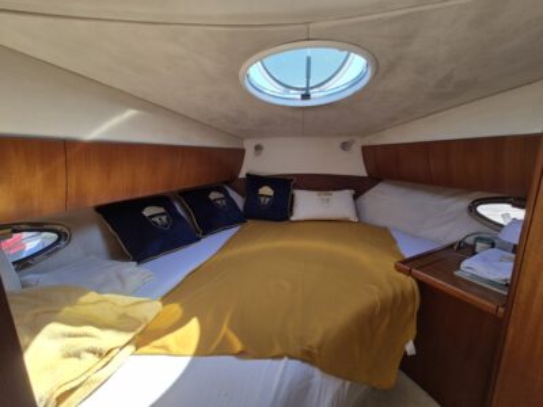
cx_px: 272
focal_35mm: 13
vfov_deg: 89.9
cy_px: 204
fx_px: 204
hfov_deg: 106.2
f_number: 2.2
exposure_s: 1/246
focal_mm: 2.2
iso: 50
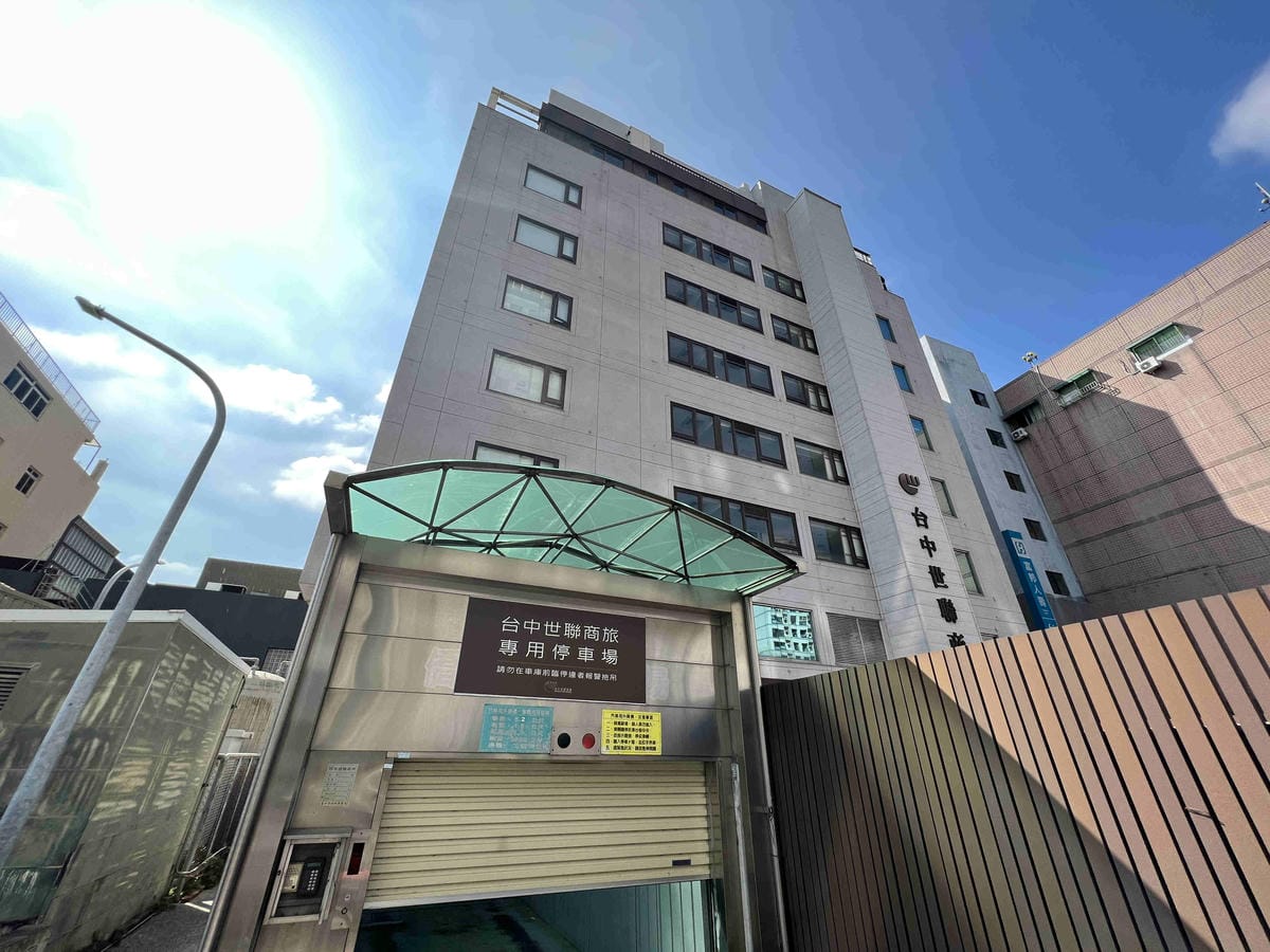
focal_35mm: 13
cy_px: 476
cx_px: 635
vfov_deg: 89.9
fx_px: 477
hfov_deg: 106.2
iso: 32
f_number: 1.8
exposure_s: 1/978
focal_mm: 1.57
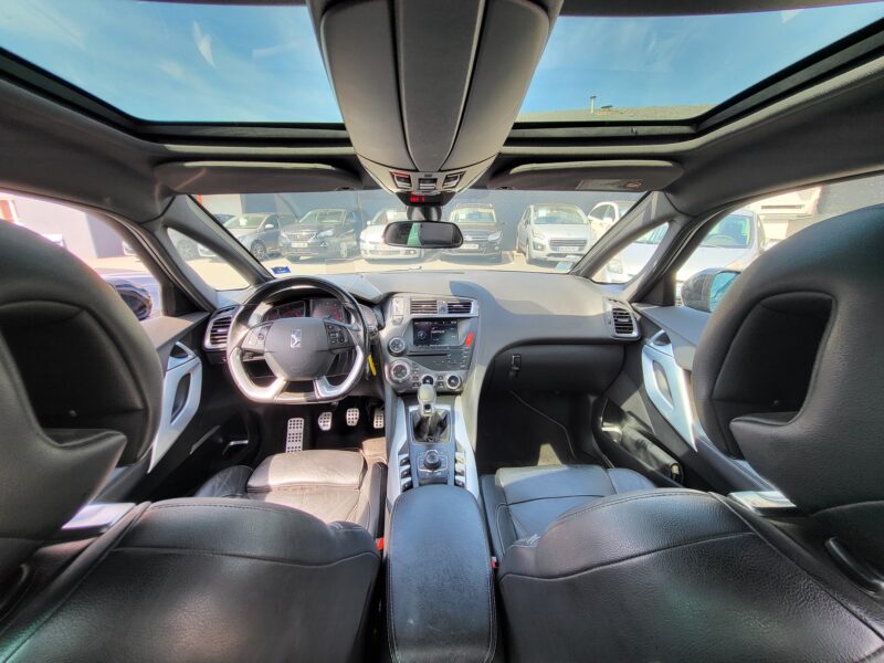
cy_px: 332
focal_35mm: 13
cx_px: 442
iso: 50
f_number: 2.2
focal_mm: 1.74
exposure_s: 1/100
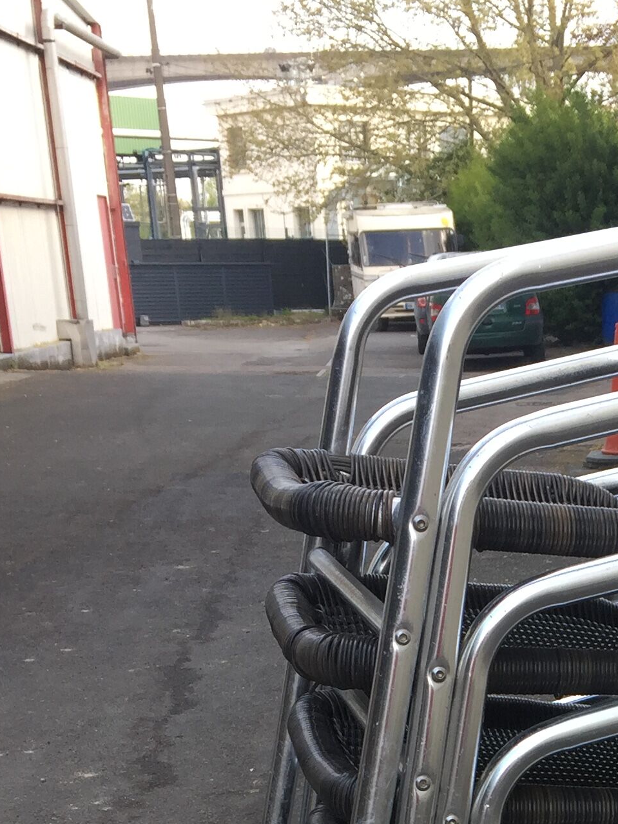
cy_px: 974
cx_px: 710
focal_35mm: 74
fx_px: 1762
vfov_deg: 24.1
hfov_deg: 19.0
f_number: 2.2
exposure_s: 1/214
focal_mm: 4.15
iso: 32
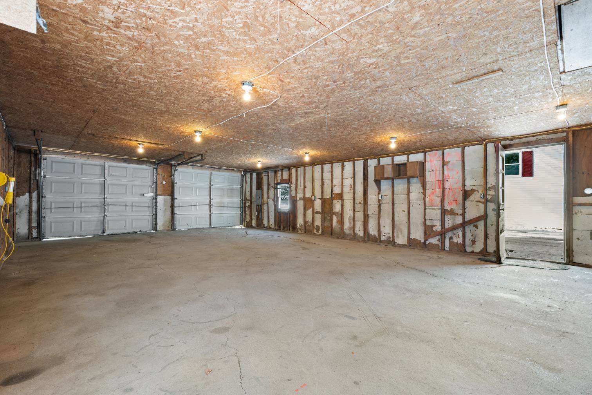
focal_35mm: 16
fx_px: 263
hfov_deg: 96.7
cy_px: 198
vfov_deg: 73.7
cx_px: 296
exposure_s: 1/3
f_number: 8
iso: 320
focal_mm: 16
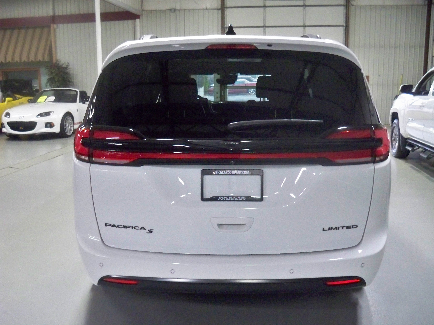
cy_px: 162
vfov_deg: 40.7
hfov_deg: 52.6
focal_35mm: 35
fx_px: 439
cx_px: 217
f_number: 3.1
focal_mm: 6.3
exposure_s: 1/60
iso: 1000
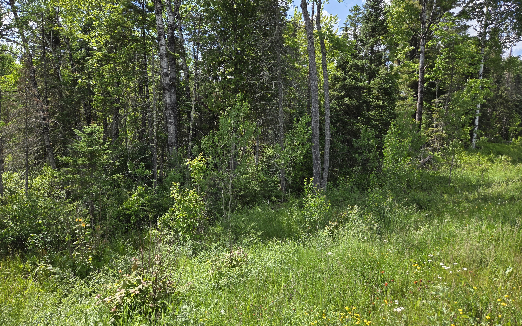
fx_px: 356
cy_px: 147
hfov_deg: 72.5
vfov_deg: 49.2
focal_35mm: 25
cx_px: 256
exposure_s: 1/2296
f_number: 1.8
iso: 80
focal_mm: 5.4
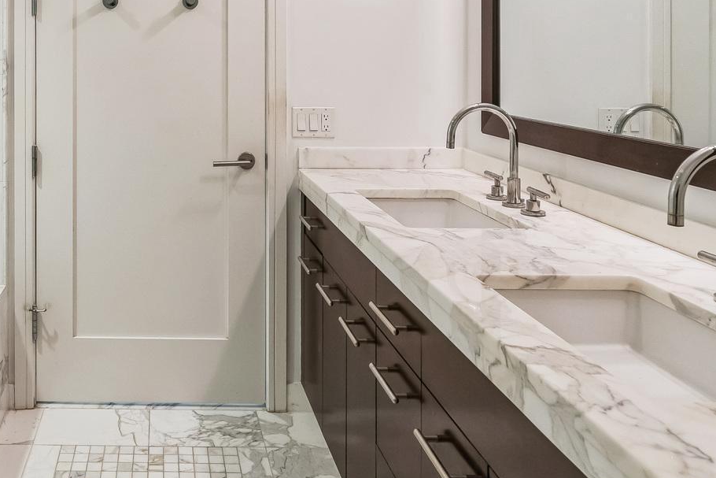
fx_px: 716
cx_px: 154
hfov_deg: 50.3
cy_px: 53
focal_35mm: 36
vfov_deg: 34.9
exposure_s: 1/30
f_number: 5.6
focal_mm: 16
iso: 640
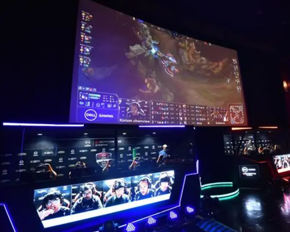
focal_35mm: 19
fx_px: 163
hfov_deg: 82.8
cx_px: 166
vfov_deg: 70.9
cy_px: 119
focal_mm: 16
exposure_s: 1/50
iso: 2000
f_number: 4.5
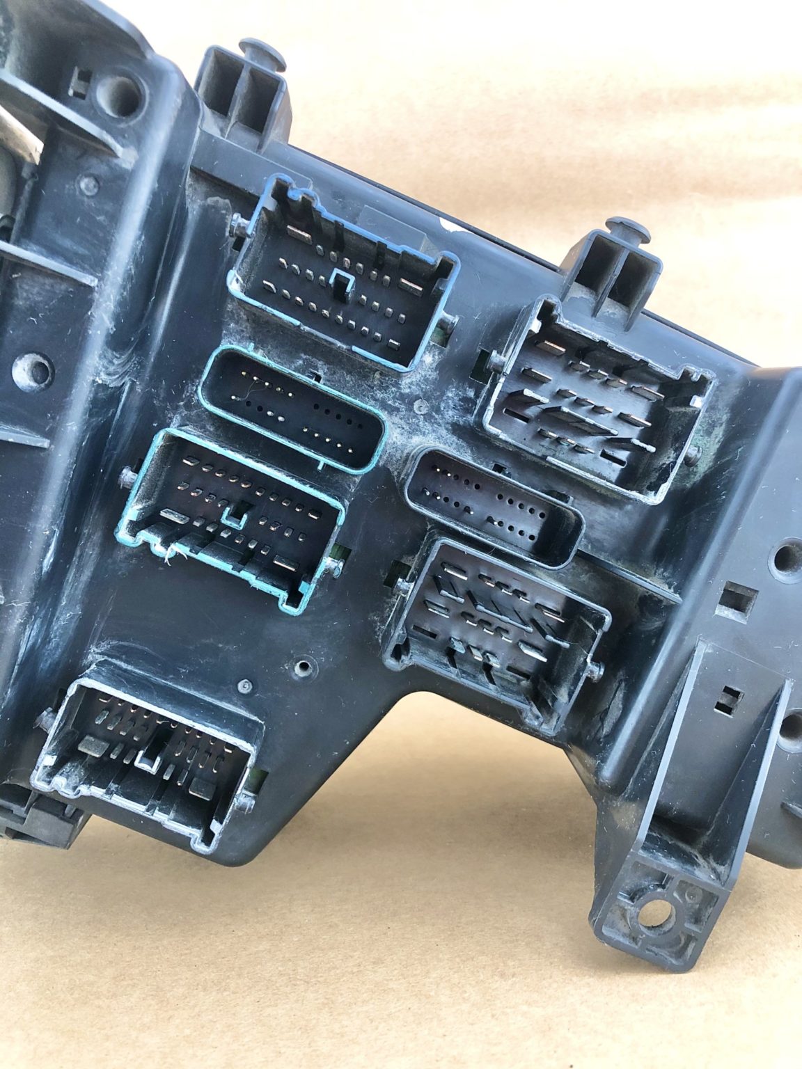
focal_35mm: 28
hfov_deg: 49.7
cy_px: 534
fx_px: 865
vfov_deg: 63.4
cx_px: 401
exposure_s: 1/21
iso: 40
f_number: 1.8
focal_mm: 4
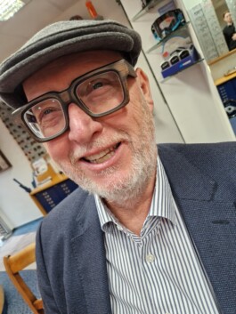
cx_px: 118
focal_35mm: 23
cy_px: 157
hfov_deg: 58.9
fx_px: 209
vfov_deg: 73.9
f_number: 1.8
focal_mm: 5.4
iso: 200
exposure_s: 1/100
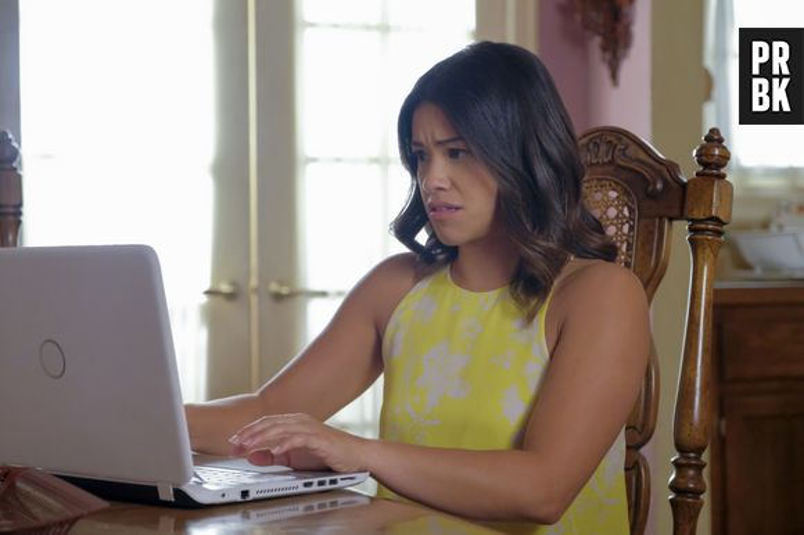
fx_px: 1629
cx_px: 402
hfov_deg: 27.7
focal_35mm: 73
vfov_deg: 18.6
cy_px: 268
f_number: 2.8
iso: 4000
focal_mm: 48.5
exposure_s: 1/160
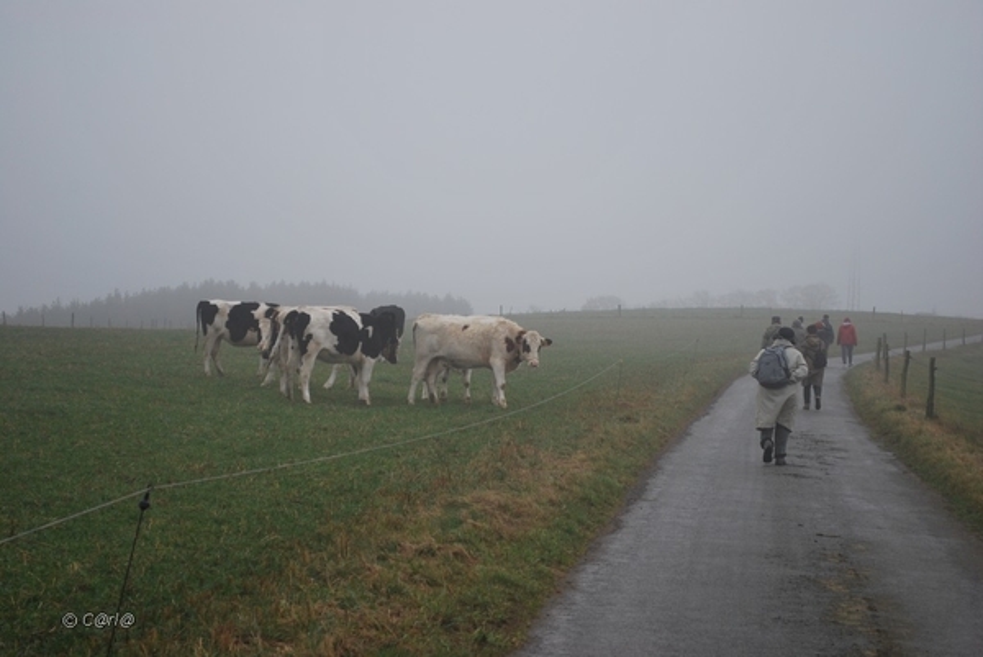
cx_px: 492
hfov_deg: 24.6
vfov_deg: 16.6
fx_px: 2254
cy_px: 328
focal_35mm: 82
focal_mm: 55
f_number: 5.6
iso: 140
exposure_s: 1/125
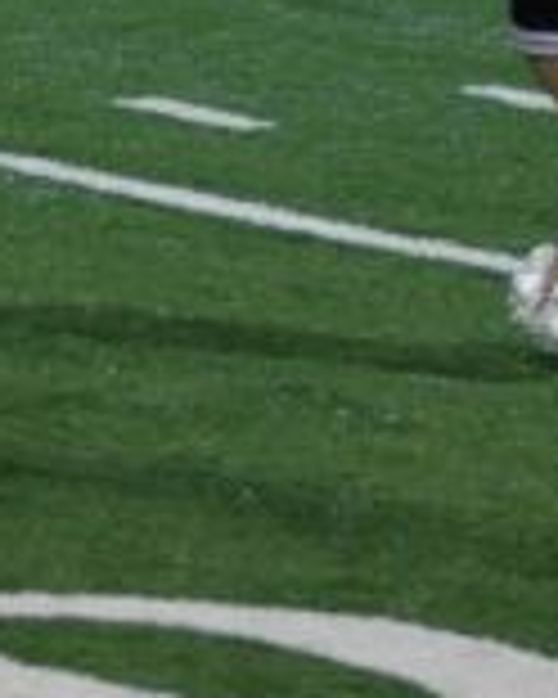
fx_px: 15689
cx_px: -1318
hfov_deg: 2.0
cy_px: -113
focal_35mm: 760
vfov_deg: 2.5
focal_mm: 82
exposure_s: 1/60
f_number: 2.8
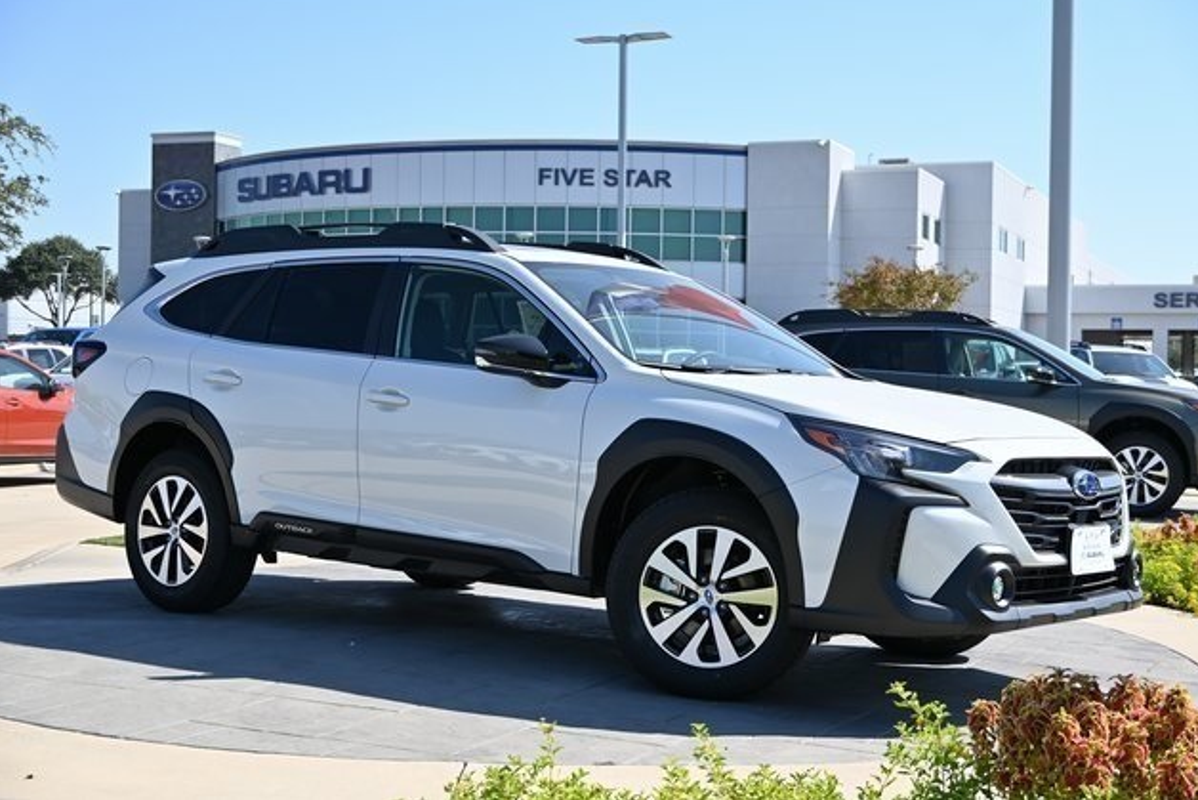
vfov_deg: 26.0
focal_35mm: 52
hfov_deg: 38.2
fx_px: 1731
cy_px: 394
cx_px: 595
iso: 110
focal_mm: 34
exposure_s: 1/800
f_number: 4.2
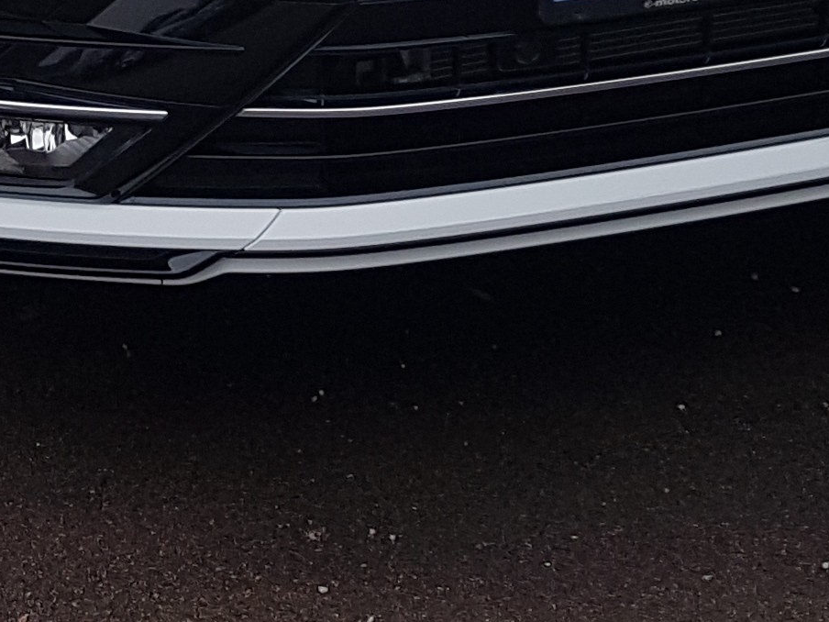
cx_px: 467
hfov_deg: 17.0
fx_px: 2778
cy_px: -440
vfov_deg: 11.9
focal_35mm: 116
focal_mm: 4.2
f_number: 1.7
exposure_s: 1/534
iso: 40
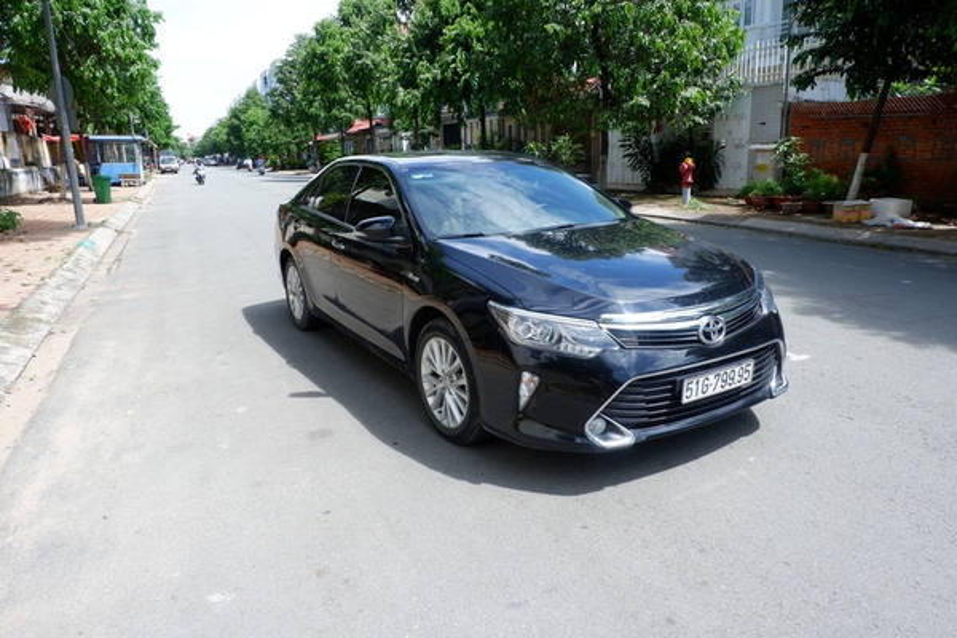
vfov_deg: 53.1
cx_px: 478
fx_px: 638
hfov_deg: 73.7
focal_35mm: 24
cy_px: 319
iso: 200
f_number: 5
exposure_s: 1/400
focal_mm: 16
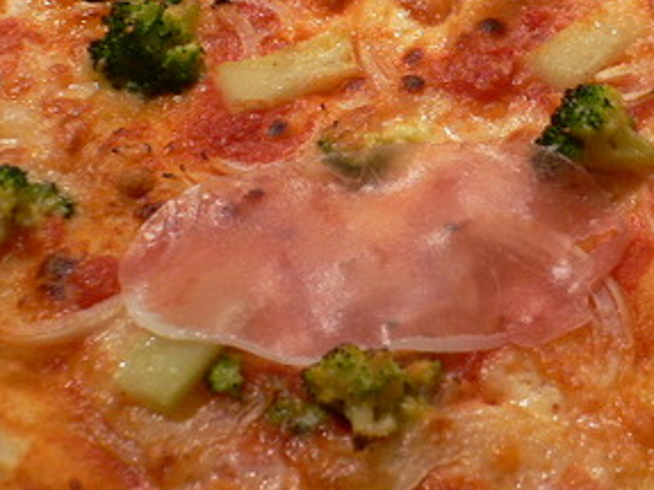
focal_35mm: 61
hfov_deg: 31.2
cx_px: 488
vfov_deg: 23.6
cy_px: 83
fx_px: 1152
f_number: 2.8
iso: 150
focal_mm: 5.8
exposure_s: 1/15
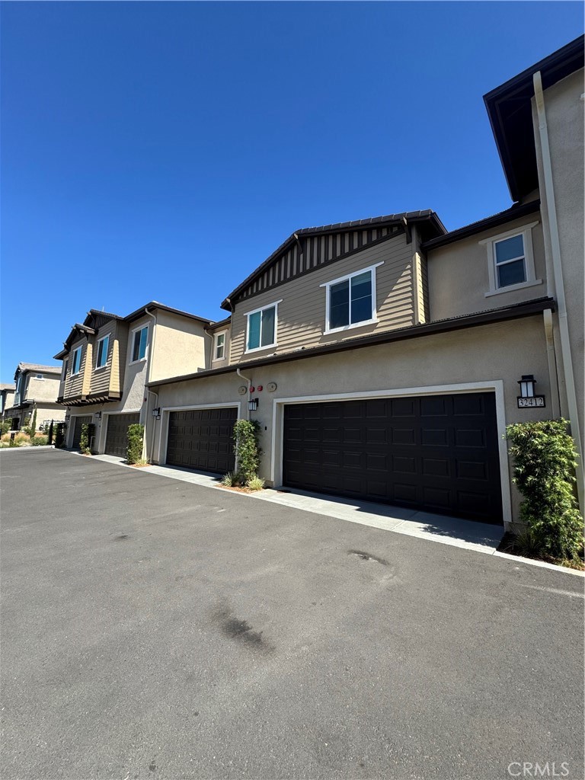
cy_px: 390
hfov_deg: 85.7
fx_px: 315
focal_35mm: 14
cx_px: 292
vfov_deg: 102.1
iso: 50
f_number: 2.2
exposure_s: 1/968
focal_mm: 2.22
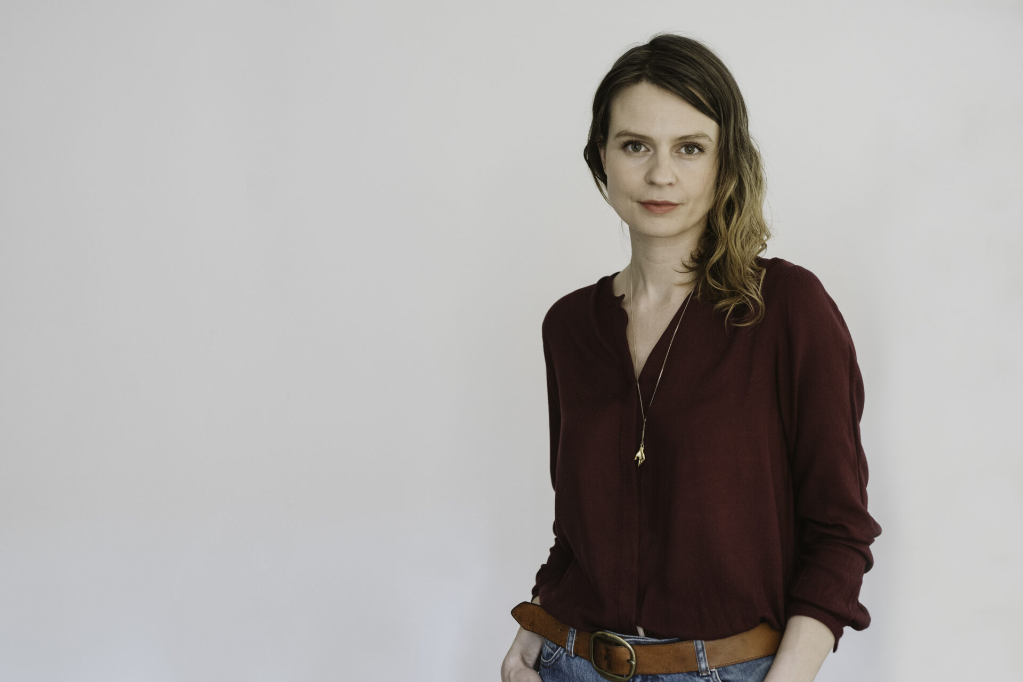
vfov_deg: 27.0
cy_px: 341
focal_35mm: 50
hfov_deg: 39.6
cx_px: 512
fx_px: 1421
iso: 1600
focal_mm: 50
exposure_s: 1/200
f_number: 2.5
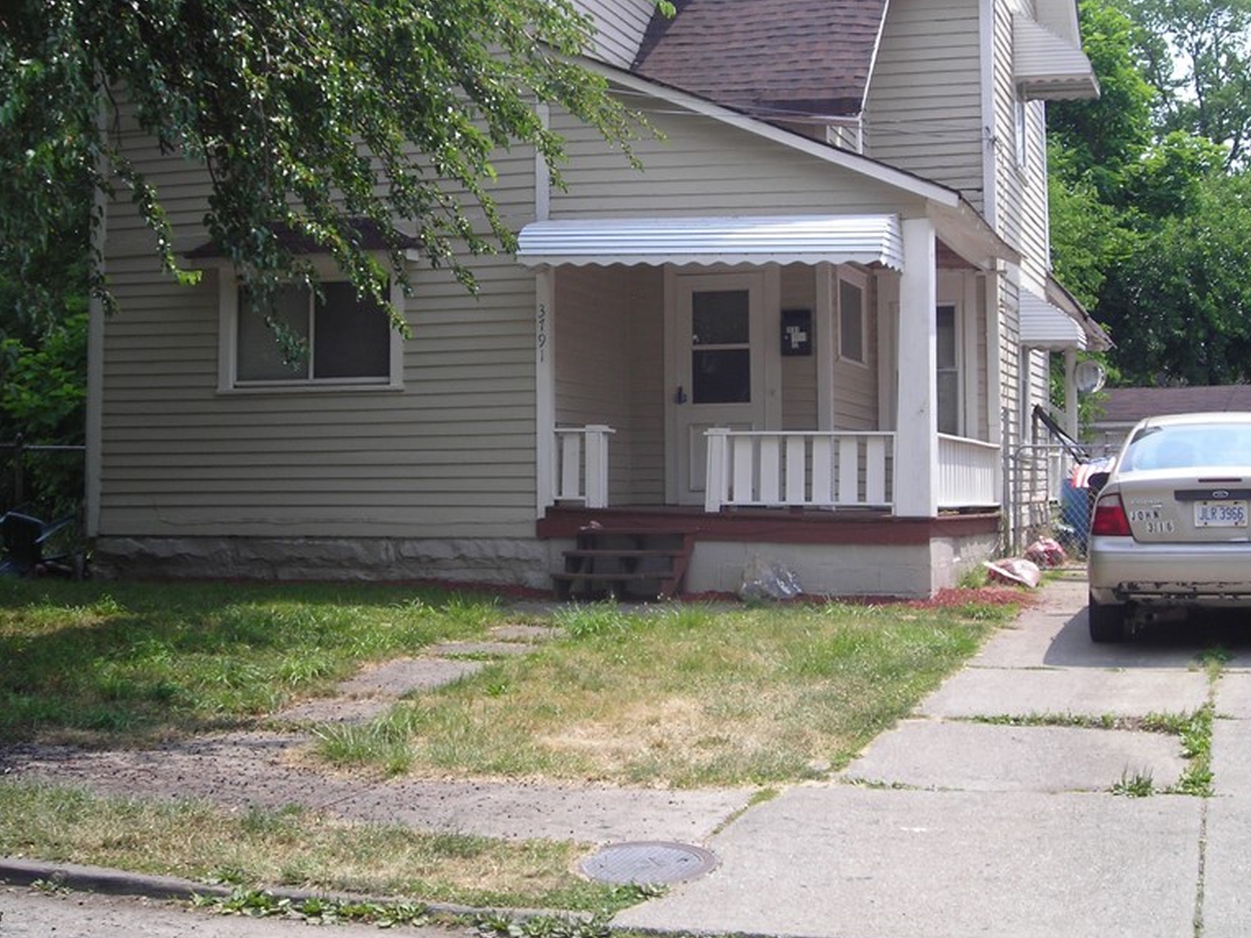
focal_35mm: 51
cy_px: 313
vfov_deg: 28.4
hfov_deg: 37.5
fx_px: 1843
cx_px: 671
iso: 50
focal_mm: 6.3
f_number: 6.4
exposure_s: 1/127
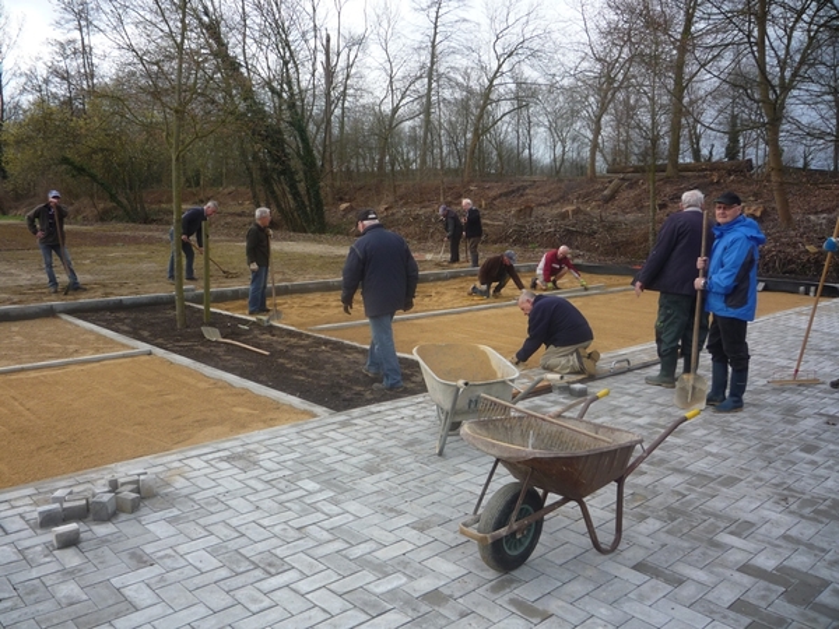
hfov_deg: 60.0
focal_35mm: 30
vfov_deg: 46.8
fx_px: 727
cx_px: 420
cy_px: 314
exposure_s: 1/200
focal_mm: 5.2
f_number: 4
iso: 100
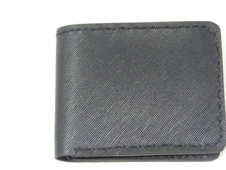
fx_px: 940
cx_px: 144
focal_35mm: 144
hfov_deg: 13.7
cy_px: 83
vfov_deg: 10.3
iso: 360
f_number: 4.2
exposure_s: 1/100
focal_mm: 18.7
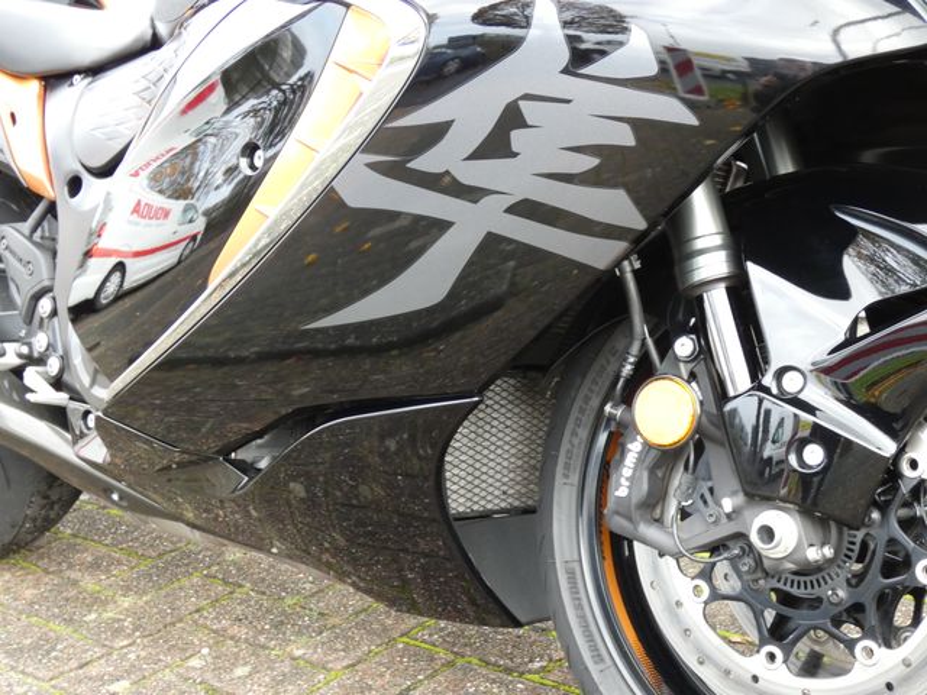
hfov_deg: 36.2
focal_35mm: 53
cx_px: 464
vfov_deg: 27.5
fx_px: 1419
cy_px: 348
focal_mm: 9.5
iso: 400
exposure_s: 1/80
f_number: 3.9
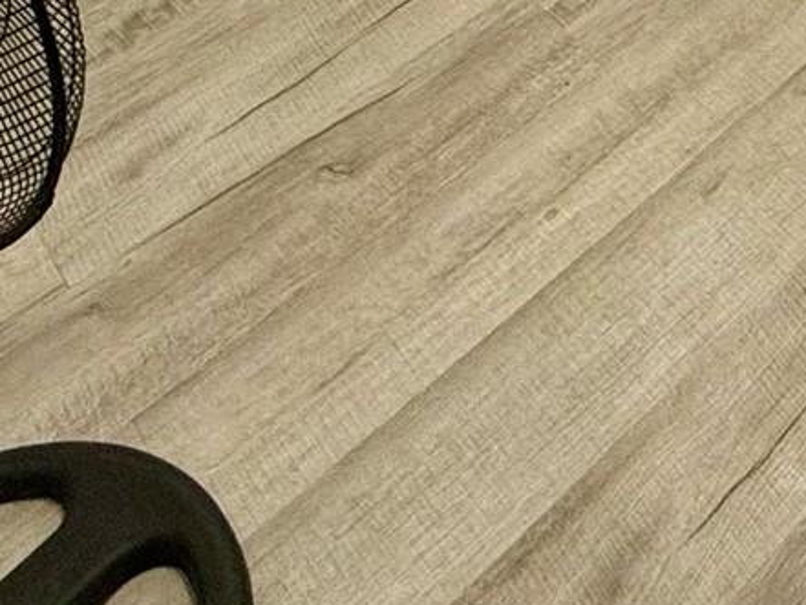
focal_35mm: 65
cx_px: 1082
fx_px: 1514
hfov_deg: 25.2
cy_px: -746
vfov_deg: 15.5
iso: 80
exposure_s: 1/120
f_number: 2.2
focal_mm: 2.22
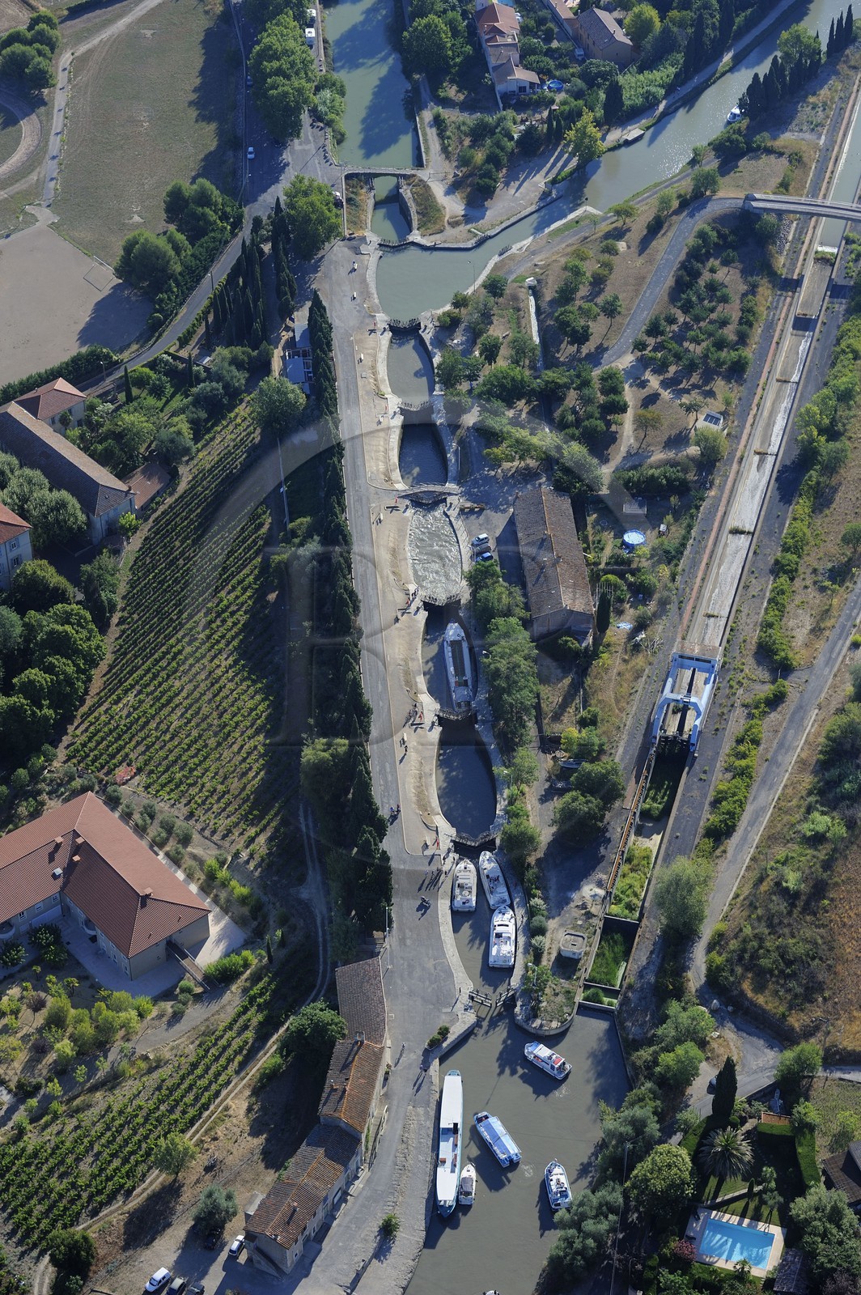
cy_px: 648
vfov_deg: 28.9
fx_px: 2515
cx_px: 430
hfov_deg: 19.4
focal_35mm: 70
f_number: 5.6
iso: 400
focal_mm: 70
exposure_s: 1/800
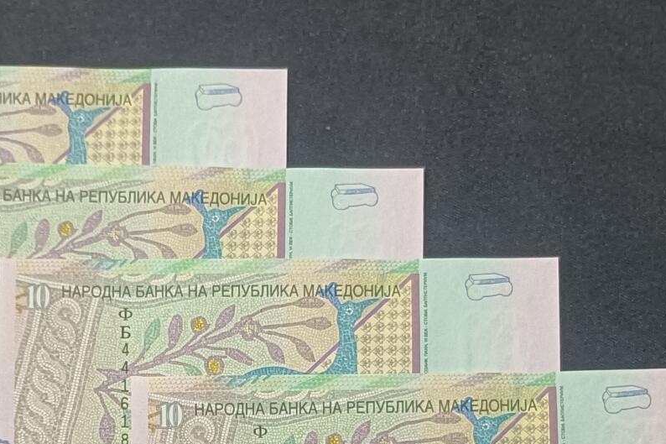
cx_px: 290
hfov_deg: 30.5
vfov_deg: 20.1
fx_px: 1221
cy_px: 427
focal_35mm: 66
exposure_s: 1/30
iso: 1390
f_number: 1.8
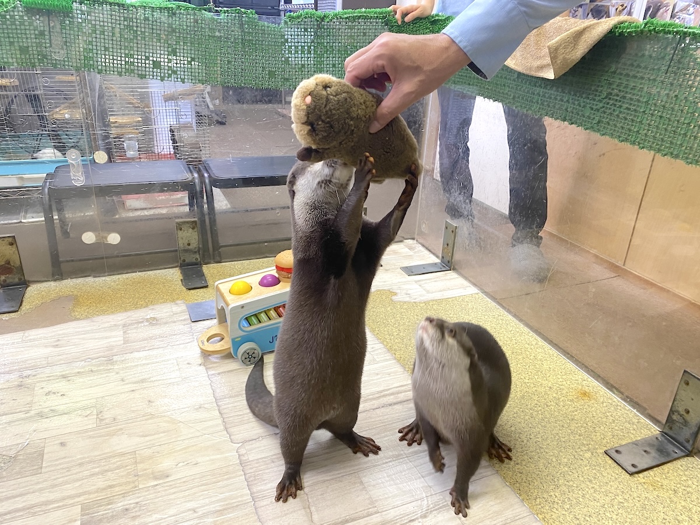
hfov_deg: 67.3
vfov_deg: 53.1
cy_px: 262
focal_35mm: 26
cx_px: 350
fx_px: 526
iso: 100
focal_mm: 4.25
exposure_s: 1/50
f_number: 1.8
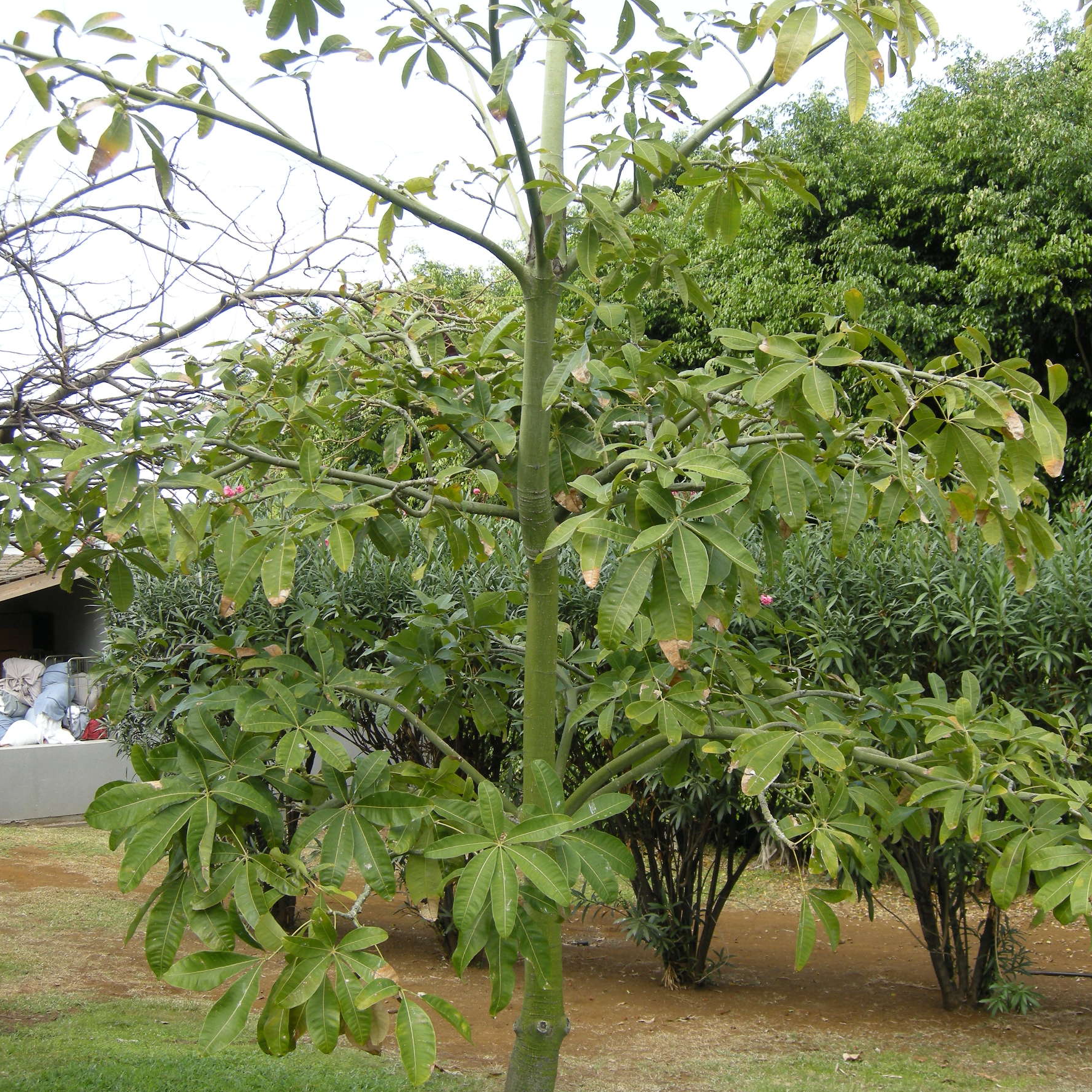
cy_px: 556
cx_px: 545
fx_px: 1499
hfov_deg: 40.0
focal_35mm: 42
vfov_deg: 40.0
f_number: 3.4
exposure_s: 1/100
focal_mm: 7.5
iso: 64
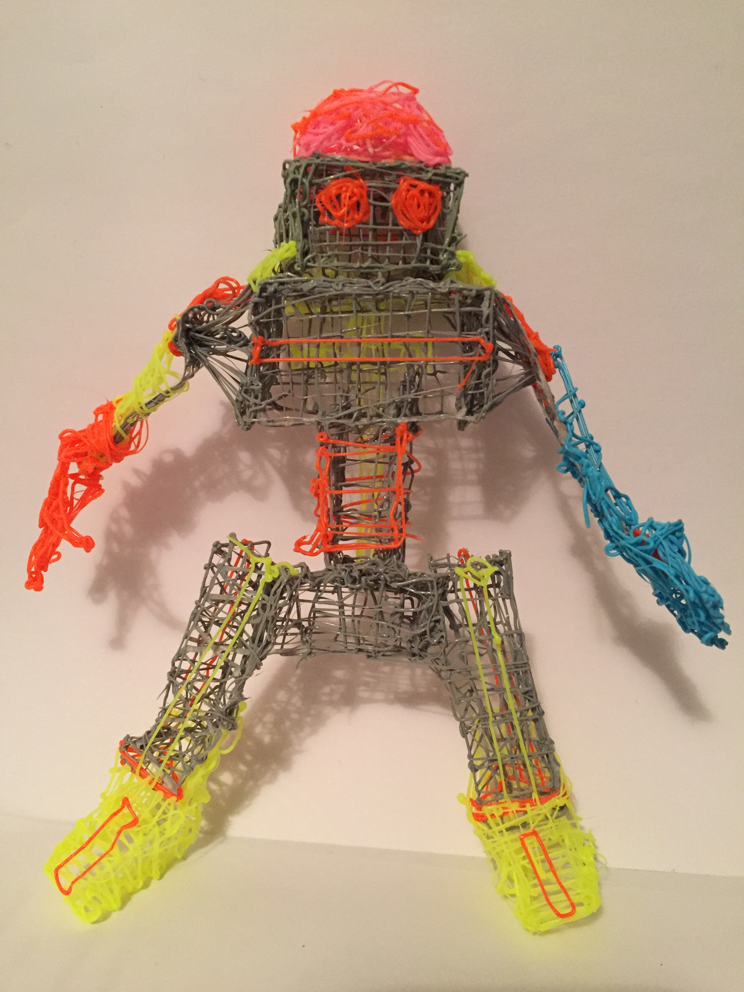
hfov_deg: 48.2
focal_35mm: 29
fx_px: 831
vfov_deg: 61.7
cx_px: 372
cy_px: 496
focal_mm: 4.15
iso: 320
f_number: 2.2
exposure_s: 1/15
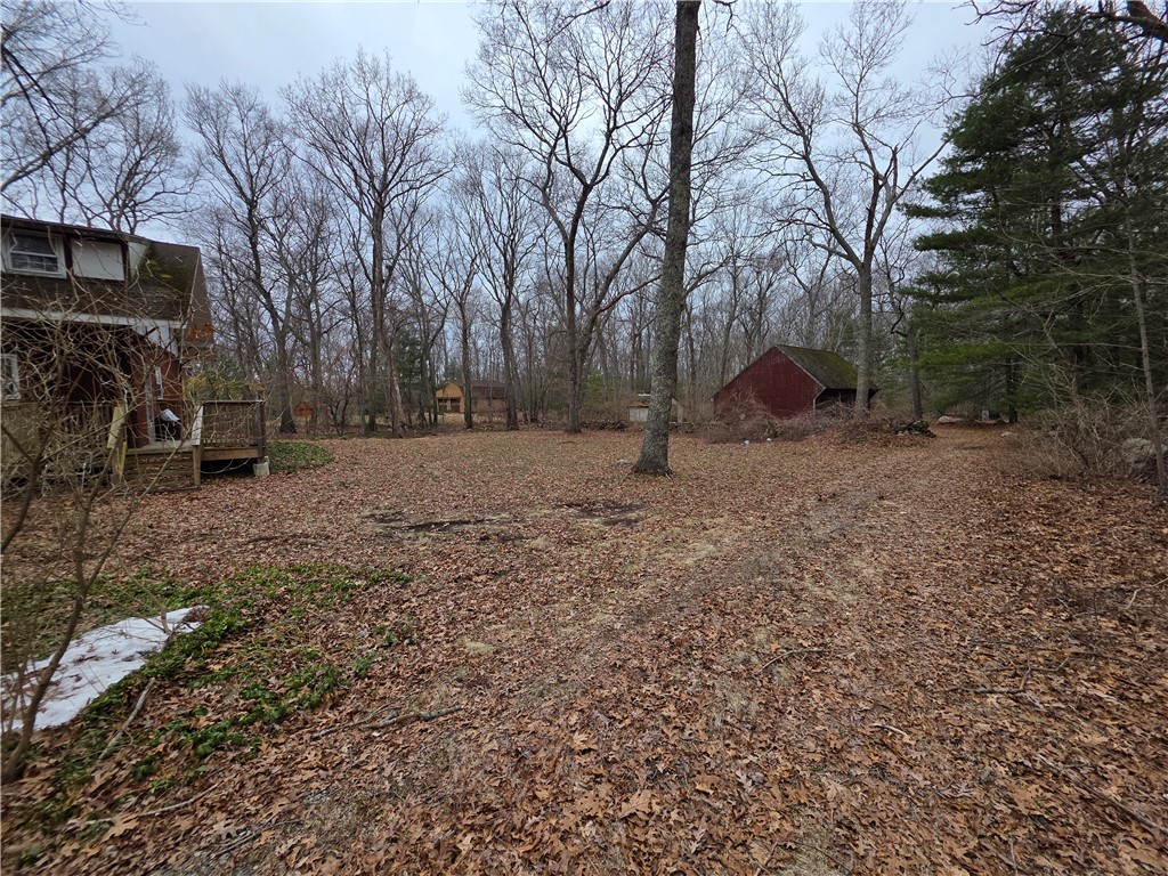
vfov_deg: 89.9
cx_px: 584
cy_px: 438
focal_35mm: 13
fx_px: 439
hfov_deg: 106.2
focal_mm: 2.2
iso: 40
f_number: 1.9
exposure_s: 1/1276
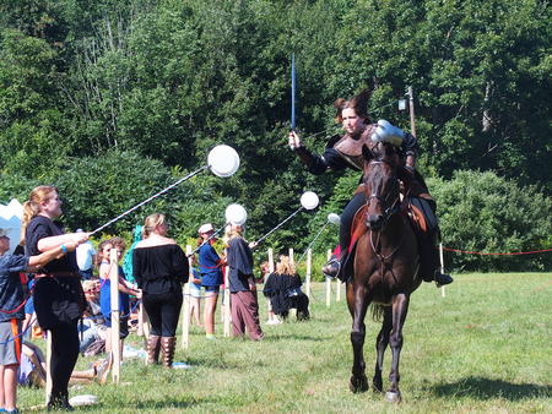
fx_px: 1978
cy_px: 207
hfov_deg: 15.9
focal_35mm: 124
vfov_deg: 12.0
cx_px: 276
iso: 100
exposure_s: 1/640
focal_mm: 26.2
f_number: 3.5
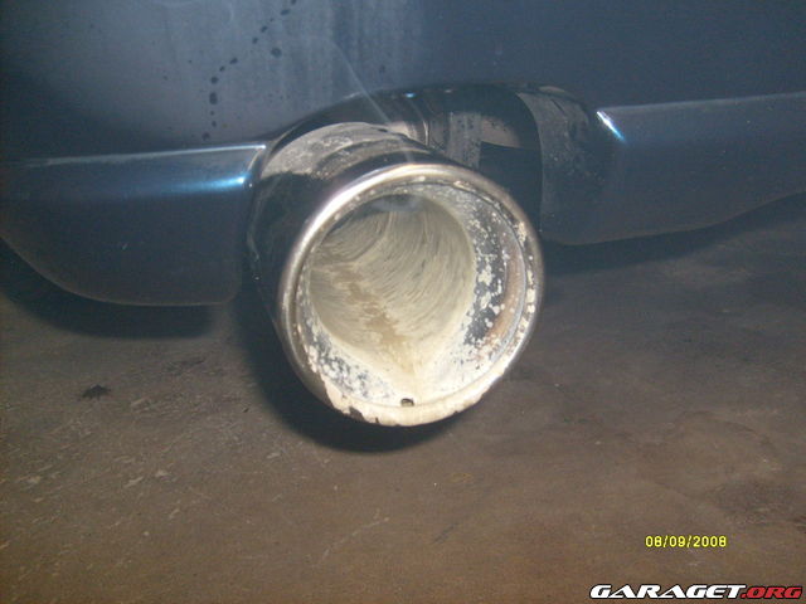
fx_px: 815
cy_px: 302
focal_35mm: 35
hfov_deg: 52.6
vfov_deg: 40.7
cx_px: 403
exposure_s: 1/45
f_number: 2.8
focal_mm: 5.8
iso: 100
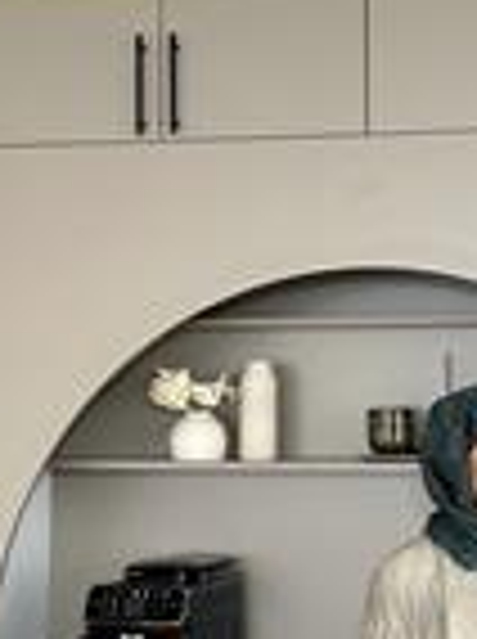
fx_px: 1290
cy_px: 686
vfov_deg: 25.9
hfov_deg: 20.3
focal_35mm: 70
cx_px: 482
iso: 125
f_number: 1.78
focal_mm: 6.86
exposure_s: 1/121
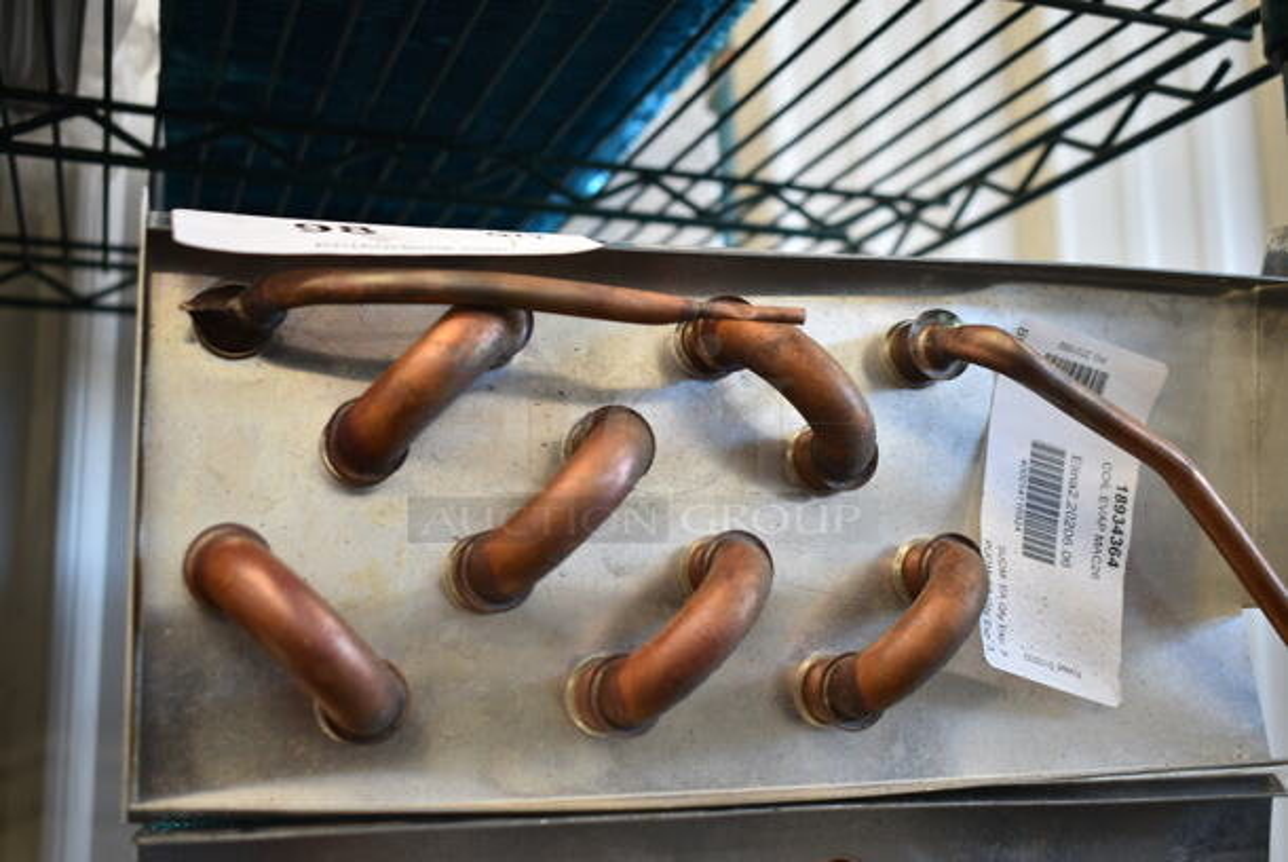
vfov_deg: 33.1
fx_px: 1450
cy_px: 431
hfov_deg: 47.9
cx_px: 644
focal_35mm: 40
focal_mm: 27
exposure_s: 1/40
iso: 360
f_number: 4
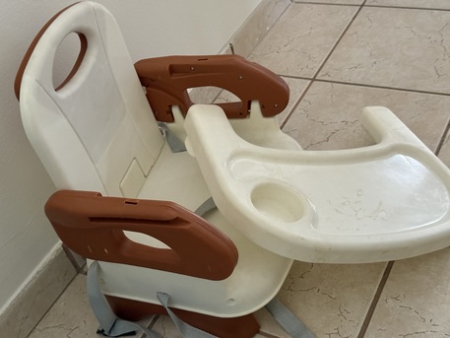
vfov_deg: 30.3
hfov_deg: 39.6
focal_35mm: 48
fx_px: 624
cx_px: 225
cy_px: 169
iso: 500
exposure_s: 1/40
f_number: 1.78
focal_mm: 6.76
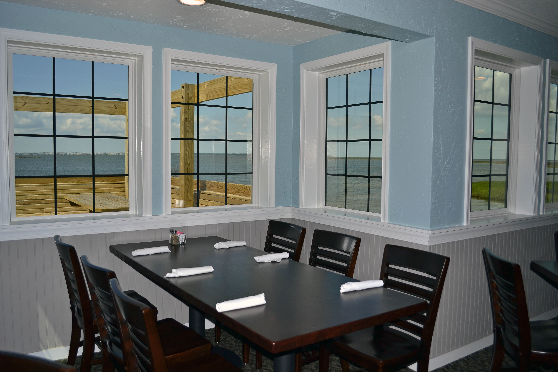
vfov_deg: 43.6
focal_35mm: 30
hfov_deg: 61.9
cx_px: 279
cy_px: 186
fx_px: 465
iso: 100
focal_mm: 20
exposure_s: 1/200
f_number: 3.8
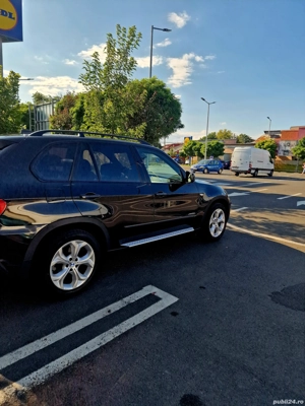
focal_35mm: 23
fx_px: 270
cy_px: 203
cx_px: 152
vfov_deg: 73.9
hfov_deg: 58.9
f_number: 1.8
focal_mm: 6.4
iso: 50
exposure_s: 1/714
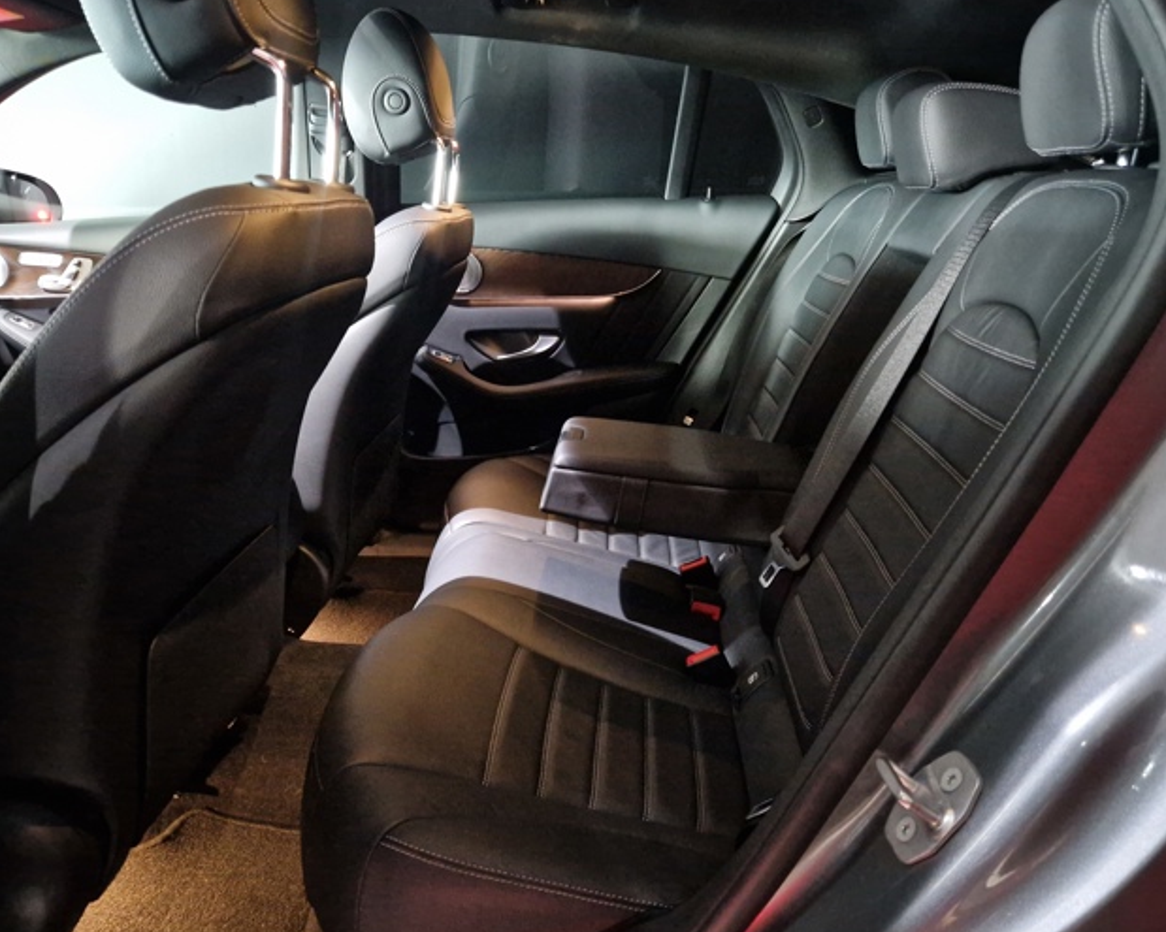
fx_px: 1001
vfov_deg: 49.9
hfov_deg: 60.4
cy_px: 495
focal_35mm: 29
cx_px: 535
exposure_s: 1/17
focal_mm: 5.4
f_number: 1.8
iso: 1250
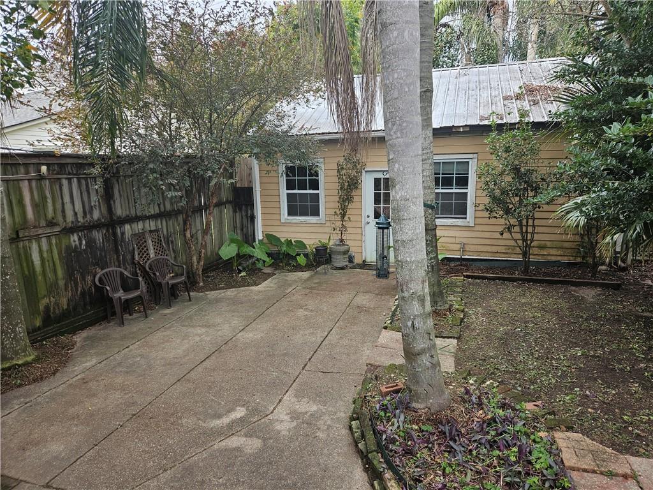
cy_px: 245
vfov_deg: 58.9
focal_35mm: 23
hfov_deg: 73.9
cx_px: 326
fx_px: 434
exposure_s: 1/180
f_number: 1.8
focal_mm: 5.4
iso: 40
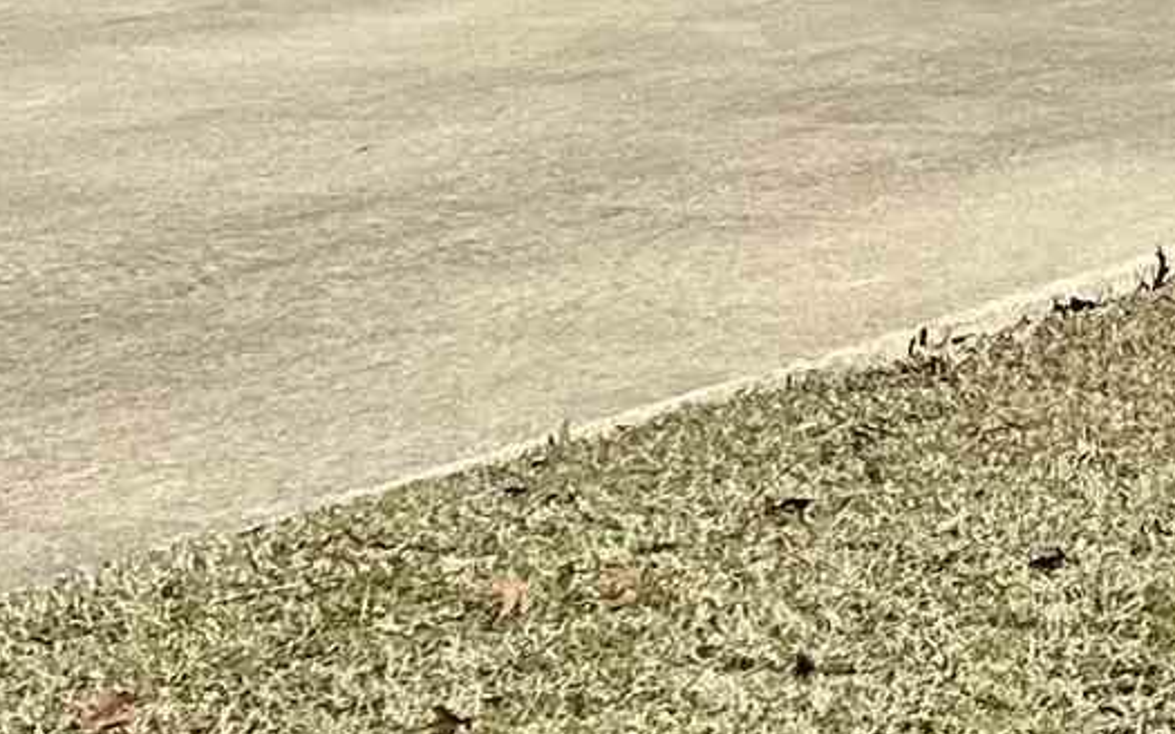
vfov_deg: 8.1
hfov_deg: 10.7
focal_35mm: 149
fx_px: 4771
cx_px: 3286
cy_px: -1079
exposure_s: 1/3597
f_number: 1.78
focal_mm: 6.86
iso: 80
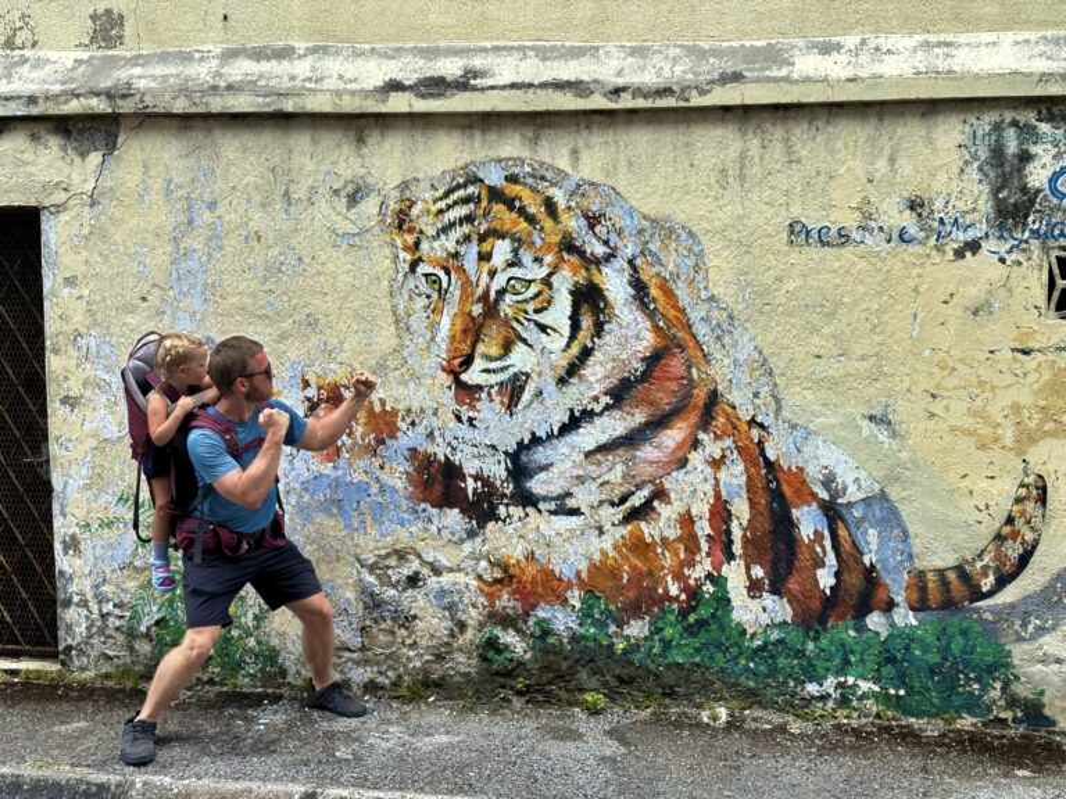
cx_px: 533
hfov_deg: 39.7
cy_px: 400
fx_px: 1478
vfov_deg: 30.3
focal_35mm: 48
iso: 64
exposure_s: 1/1366
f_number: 1.78
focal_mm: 6.76
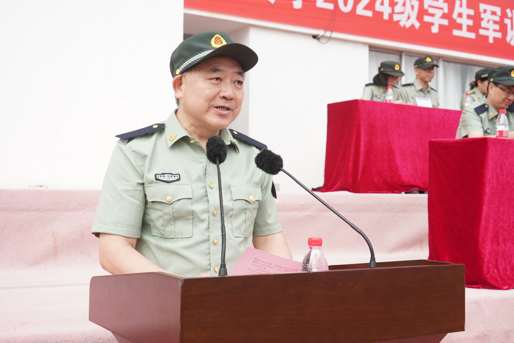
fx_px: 657
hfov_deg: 42.7
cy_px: 172
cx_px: 257
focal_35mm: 46
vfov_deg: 29.3
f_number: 8
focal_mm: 46
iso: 400
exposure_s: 1/250
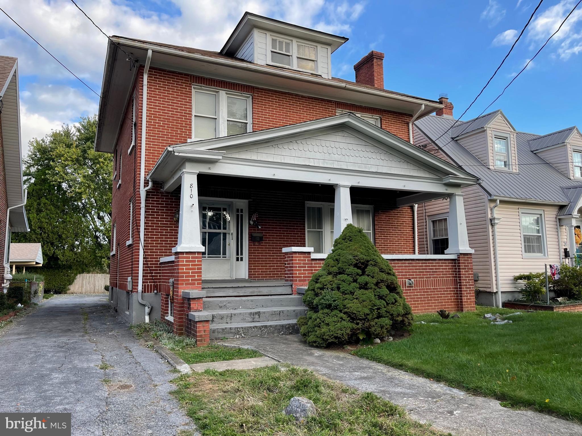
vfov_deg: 53.1
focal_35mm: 26
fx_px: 437
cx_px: 291
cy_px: 218
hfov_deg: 67.3
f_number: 1.6
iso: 32
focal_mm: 5.1
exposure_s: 1/507
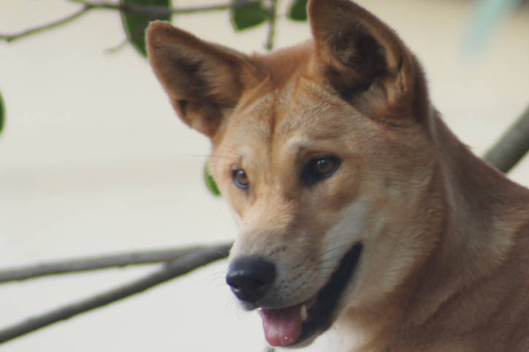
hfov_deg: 2.1
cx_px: 479
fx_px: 14599
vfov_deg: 1.4
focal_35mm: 994
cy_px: 208
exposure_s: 1/250
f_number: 5.6
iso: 400
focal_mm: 300
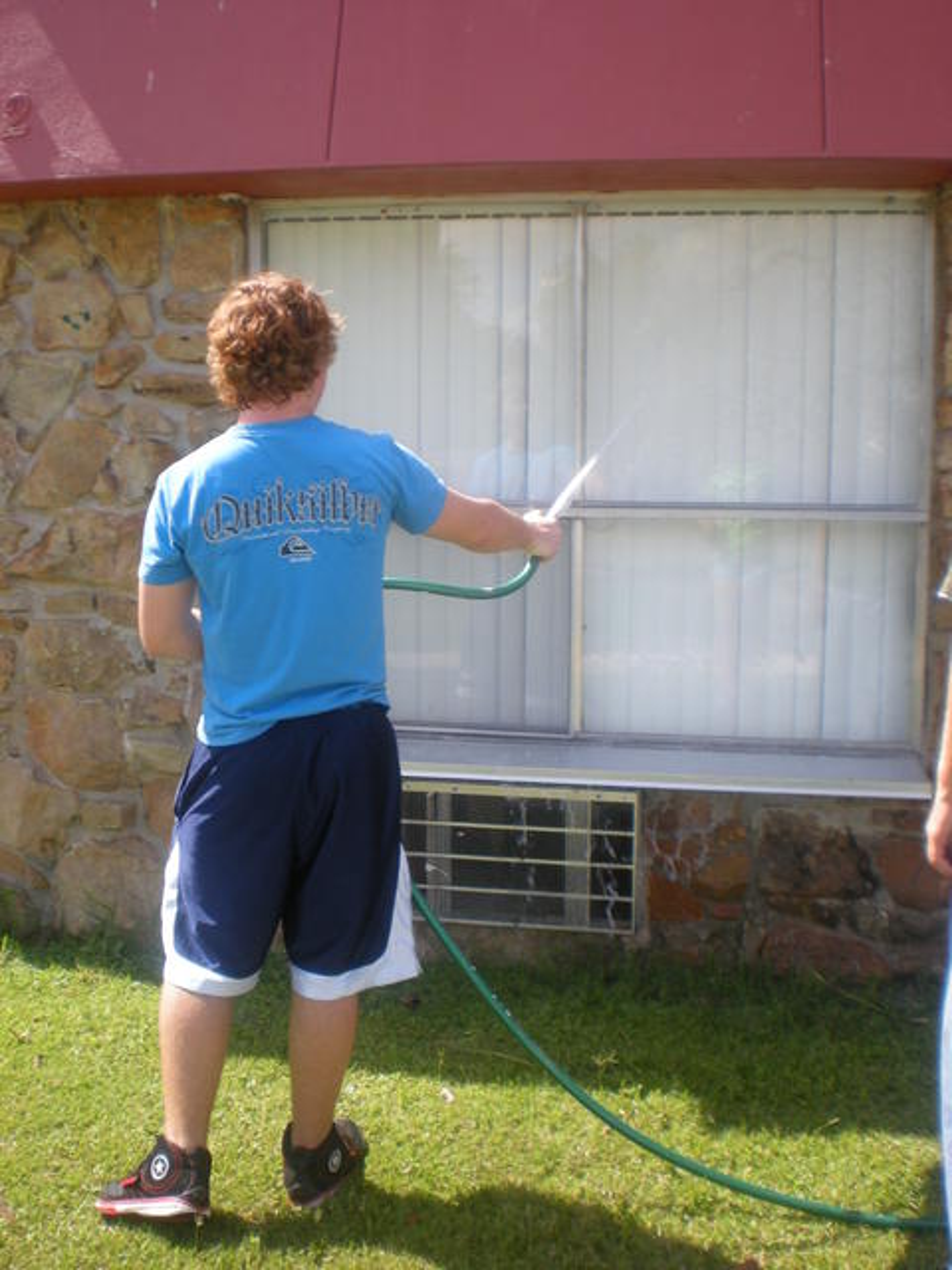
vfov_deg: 49.0
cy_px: 635
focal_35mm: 38
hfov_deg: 37.7
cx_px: 476
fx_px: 1393
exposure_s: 1/156
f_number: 4.6
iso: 64
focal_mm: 6.3
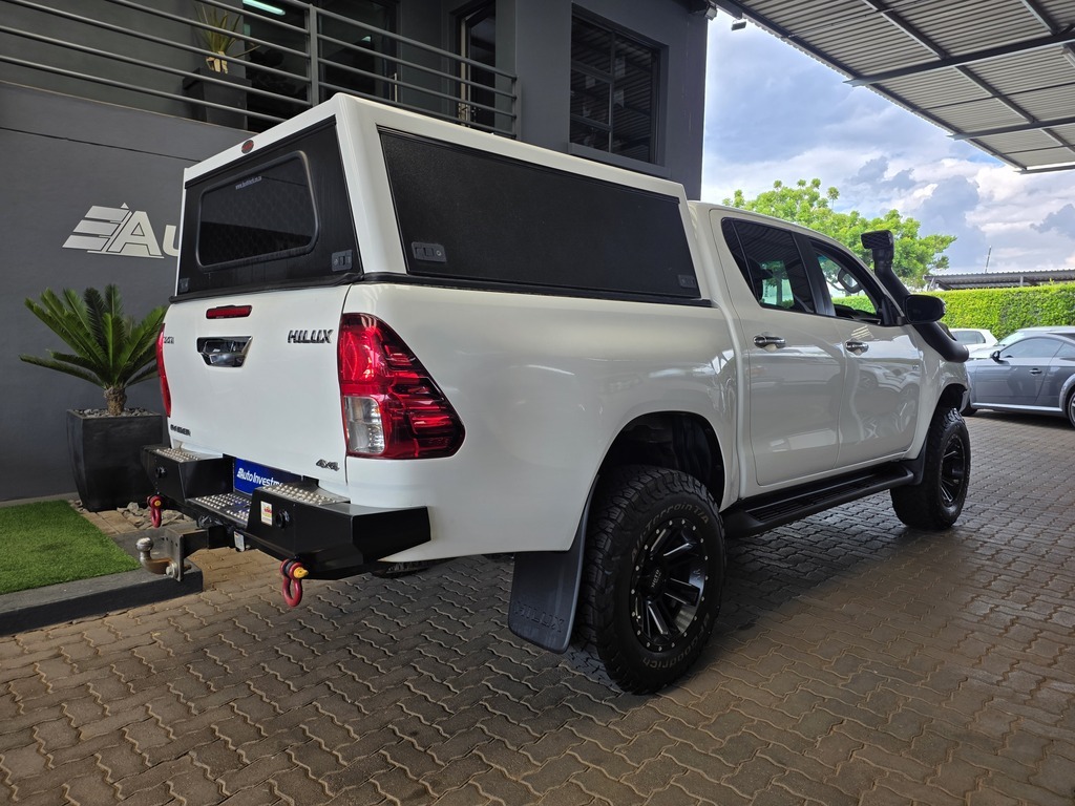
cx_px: 538
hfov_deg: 73.9
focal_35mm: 23
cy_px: 403
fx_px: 714
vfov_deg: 58.9
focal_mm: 6.25
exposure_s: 1/359
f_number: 1.7
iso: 32
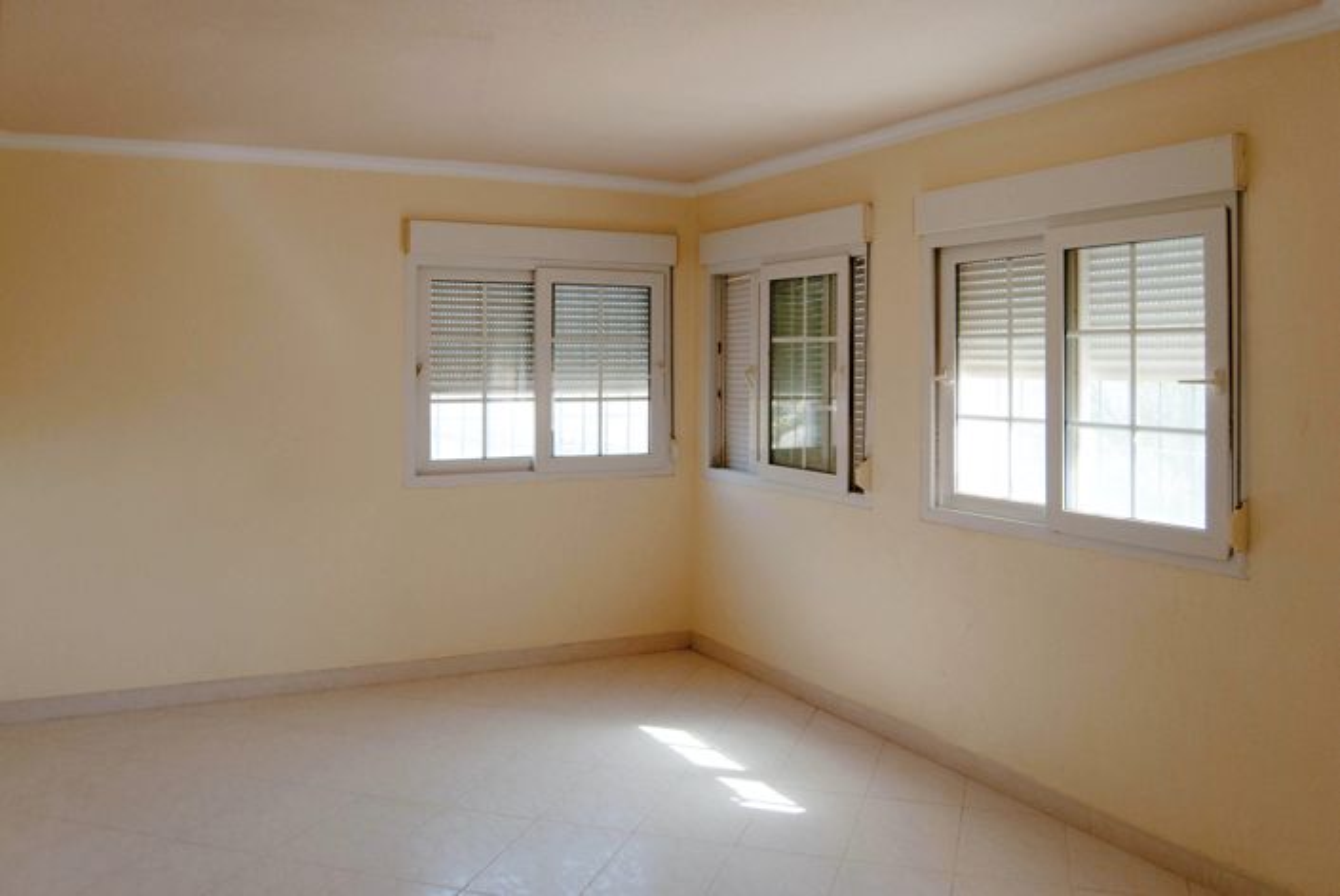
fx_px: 1006
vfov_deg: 48.0
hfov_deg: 67.3
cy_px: 448
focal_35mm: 27
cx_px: 670
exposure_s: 1/125
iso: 100
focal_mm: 18
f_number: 4
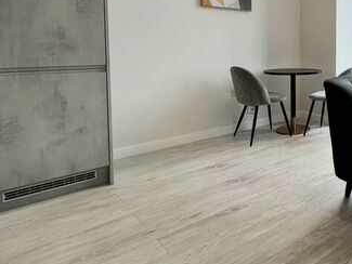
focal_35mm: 28
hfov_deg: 51.9
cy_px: 62
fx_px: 285
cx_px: 344
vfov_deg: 47.7
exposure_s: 1/100
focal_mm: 1.57
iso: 32
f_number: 1.8
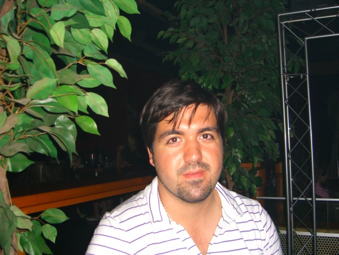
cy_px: 128
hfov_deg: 49.0
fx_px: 372
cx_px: 170
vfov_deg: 37.7
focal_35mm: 38
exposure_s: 1/60
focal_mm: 7.9
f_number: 2.8
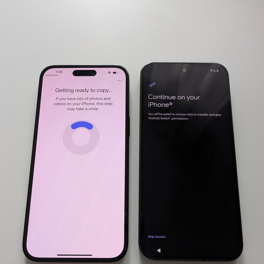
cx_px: 132
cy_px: 160
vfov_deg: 53.6
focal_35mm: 30
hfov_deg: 54.0
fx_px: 259
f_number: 1.89
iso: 174
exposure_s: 1/100
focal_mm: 5.43
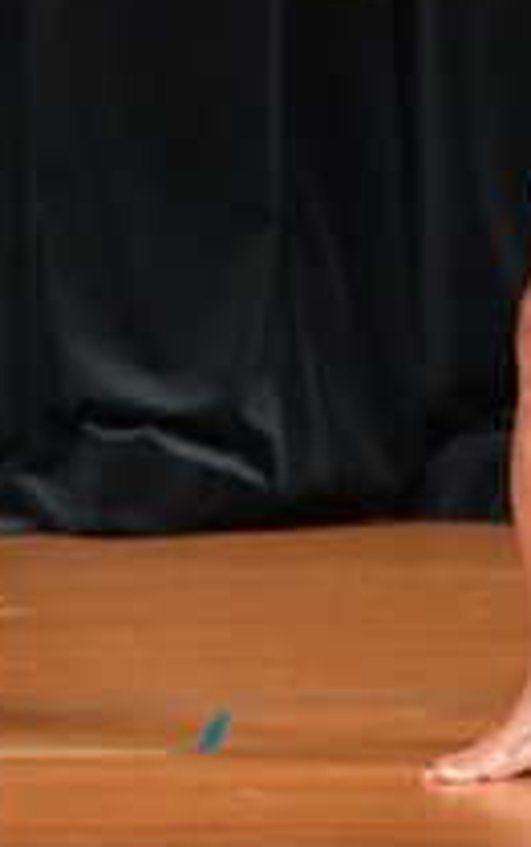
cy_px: -81
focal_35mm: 963
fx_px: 22252
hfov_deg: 1.4
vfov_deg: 2.2
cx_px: 245
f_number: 5.6
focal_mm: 170
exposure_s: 1/400
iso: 6400
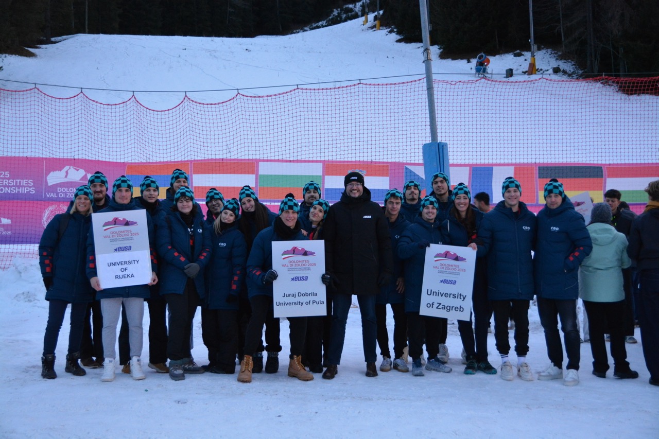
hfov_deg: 47.9
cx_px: 330
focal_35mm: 40
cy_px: 220
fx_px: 741
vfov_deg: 33.0
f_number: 2.8
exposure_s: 1/30
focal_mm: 27
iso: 2200
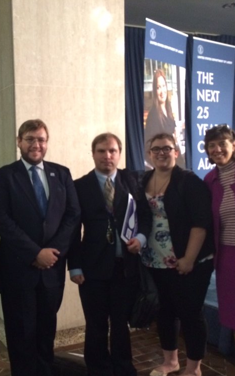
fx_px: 430
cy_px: 191
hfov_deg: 29.7
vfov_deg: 47.2
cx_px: 41
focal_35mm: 42
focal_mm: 4.15
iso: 320
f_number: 2.2
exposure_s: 1/15
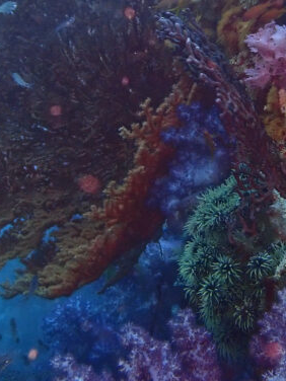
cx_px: 189
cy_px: 73
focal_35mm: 68
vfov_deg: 27.9
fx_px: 749
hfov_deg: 21.5
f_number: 2.8
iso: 200
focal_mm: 4.5
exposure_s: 1/60
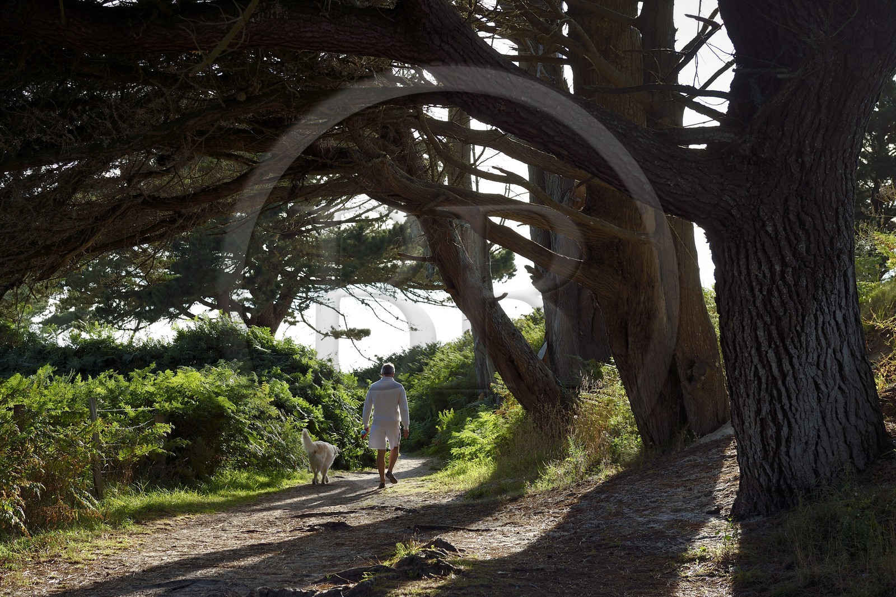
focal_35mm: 55
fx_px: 1369
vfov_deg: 24.6
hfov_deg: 36.3
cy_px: 298
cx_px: 448
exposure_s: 1/250
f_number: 5.6
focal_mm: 55
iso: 200
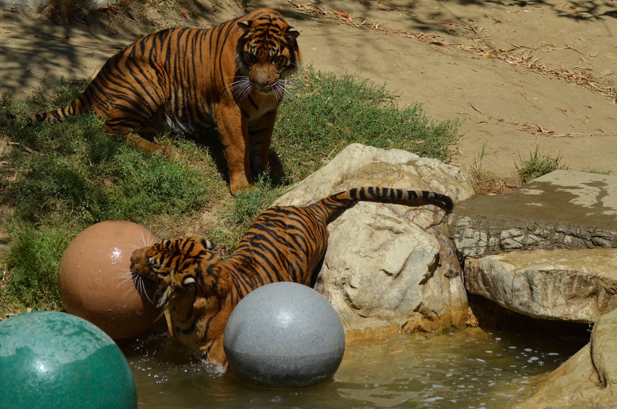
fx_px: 3592
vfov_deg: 6.5
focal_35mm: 210
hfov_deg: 9.8
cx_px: 308
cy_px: 204
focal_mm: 140
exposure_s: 1/2000
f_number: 8
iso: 400
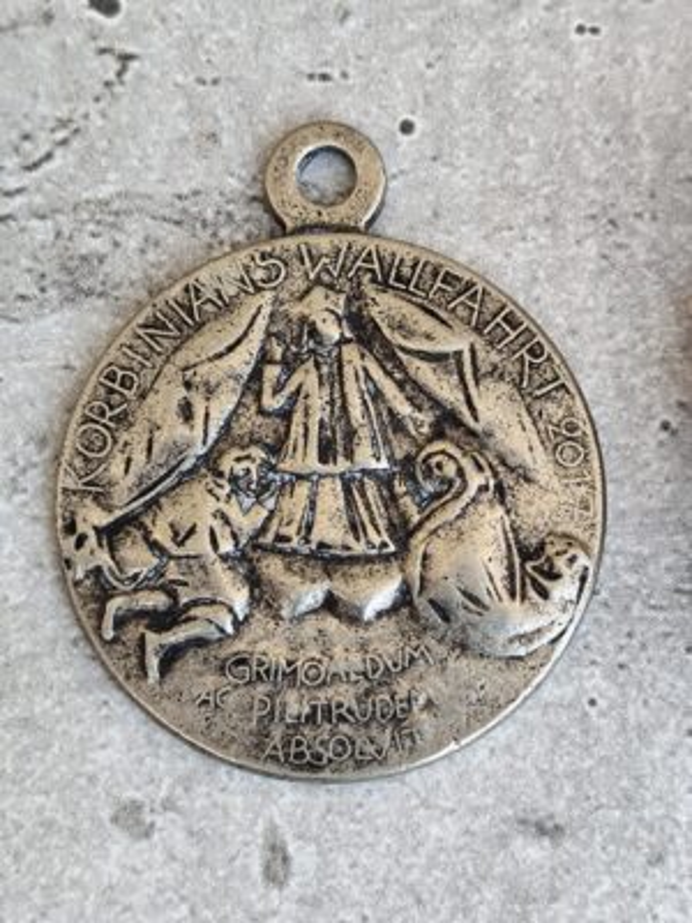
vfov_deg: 21.1
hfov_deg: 15.9
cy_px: 462
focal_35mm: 93
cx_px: 346
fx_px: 2479
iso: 80
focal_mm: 6.19
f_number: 1.65
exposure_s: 1/100
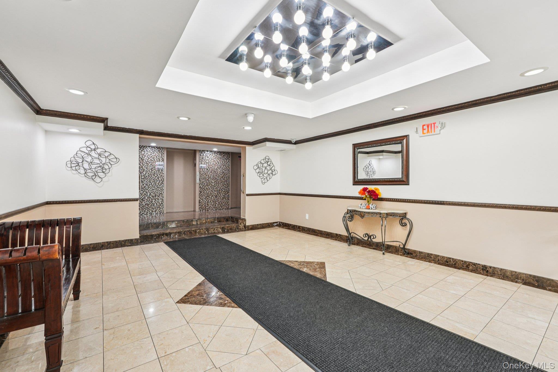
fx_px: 248
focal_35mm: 16
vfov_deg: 73.7
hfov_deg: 96.7
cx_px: 279
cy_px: 186
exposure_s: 1/8
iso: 400
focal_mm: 16
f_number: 9
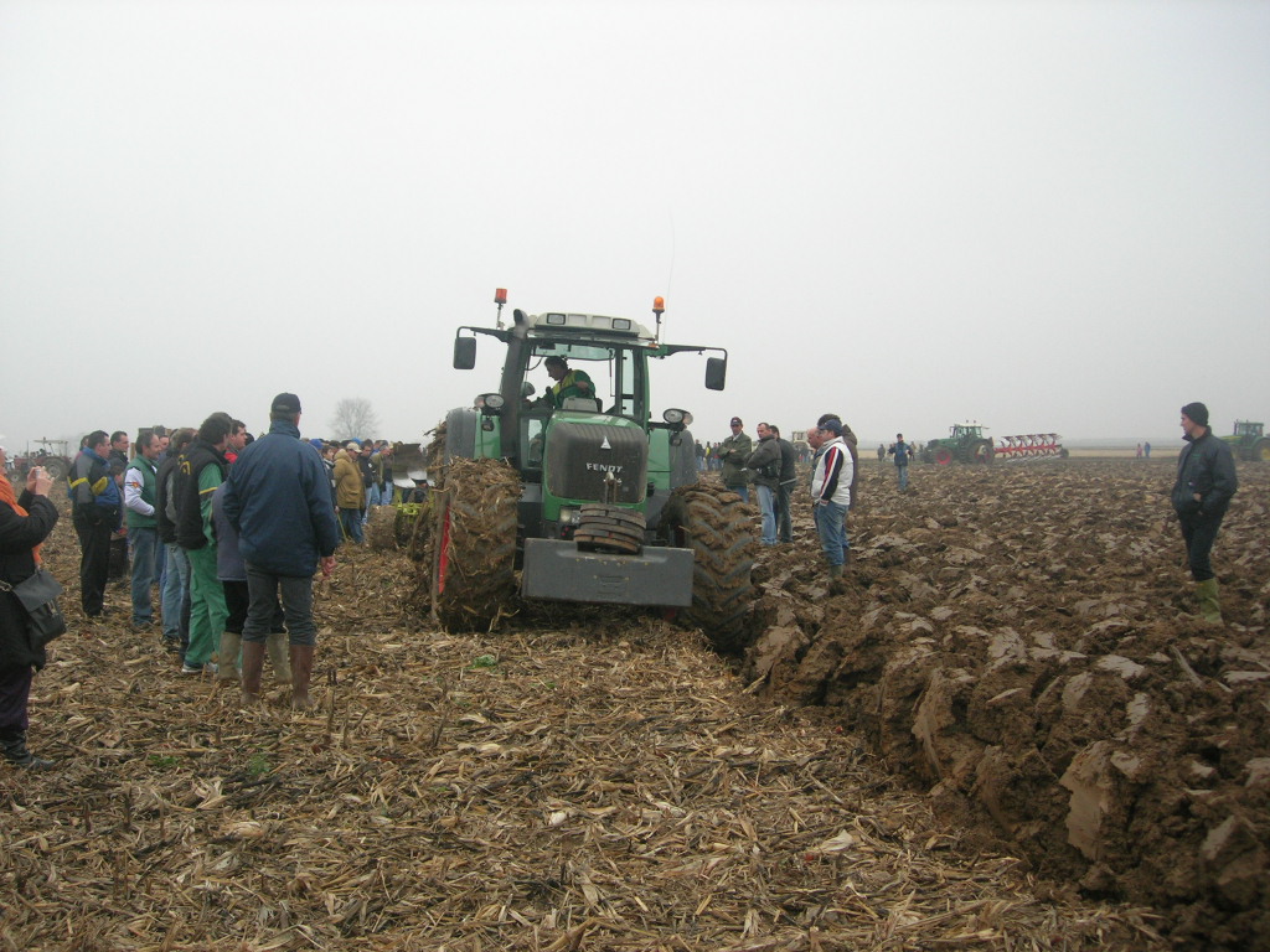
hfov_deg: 49.0
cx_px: 635
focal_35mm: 38
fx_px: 1394
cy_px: 476
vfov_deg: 37.7
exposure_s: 1/190
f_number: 2.8
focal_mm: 7.8
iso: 100
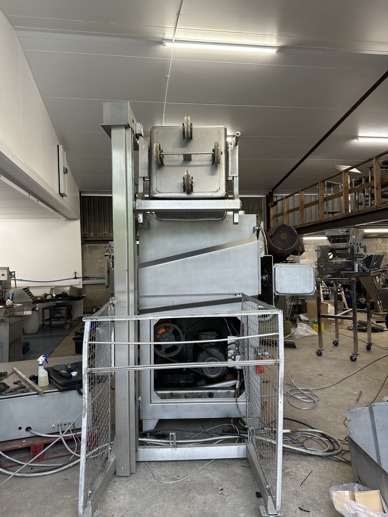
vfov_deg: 71.6
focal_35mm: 24
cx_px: 194
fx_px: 359
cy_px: 258
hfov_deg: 56.8
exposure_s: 1/100
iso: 100
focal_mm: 6.86
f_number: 1.78
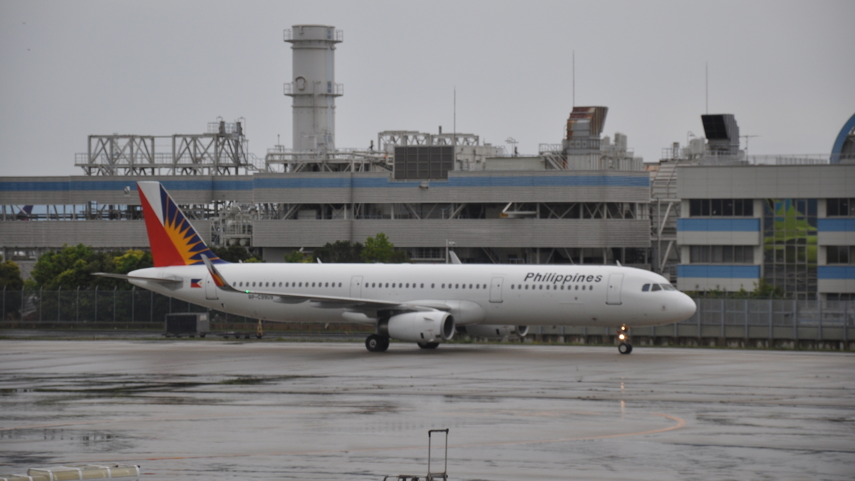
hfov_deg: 13.0
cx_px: 426
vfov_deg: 7.3
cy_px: 204
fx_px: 3752
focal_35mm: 166
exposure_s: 1/160
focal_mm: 105
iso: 200
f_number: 6.3
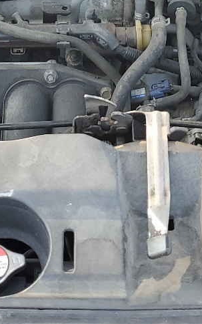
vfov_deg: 21.5
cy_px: -41
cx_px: 99
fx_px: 802
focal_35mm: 91
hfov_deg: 14.4
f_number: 1.5
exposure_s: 1/263
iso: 50
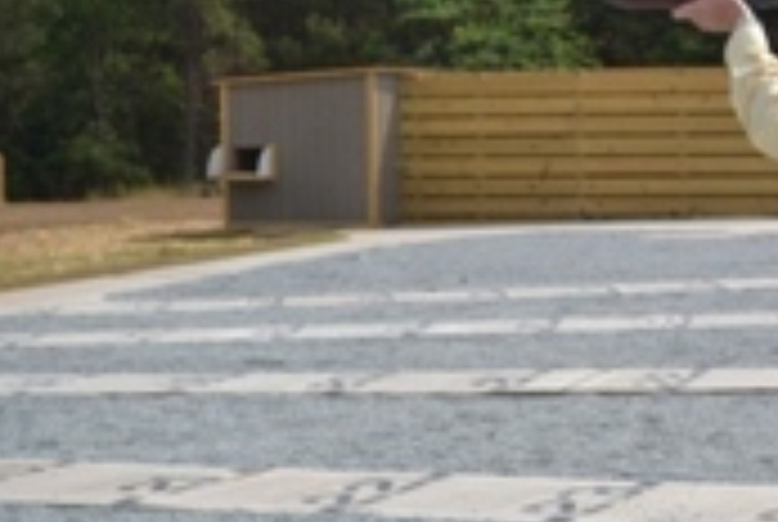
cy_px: 214
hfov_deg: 19.1
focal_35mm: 104
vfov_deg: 13.2
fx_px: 2251
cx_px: 747
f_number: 4.5
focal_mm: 30
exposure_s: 1/800
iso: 100
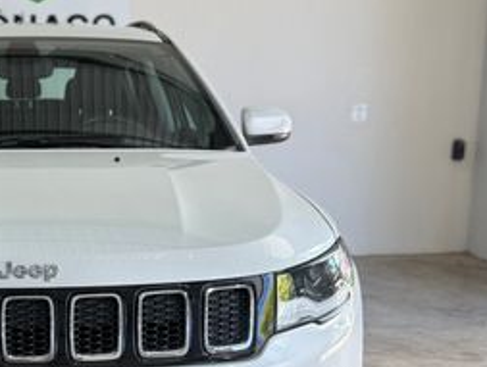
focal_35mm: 52
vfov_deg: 27.9
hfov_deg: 34.5
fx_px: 733
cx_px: 38
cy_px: 261
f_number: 1.78
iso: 50
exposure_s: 1/120
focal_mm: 6.76
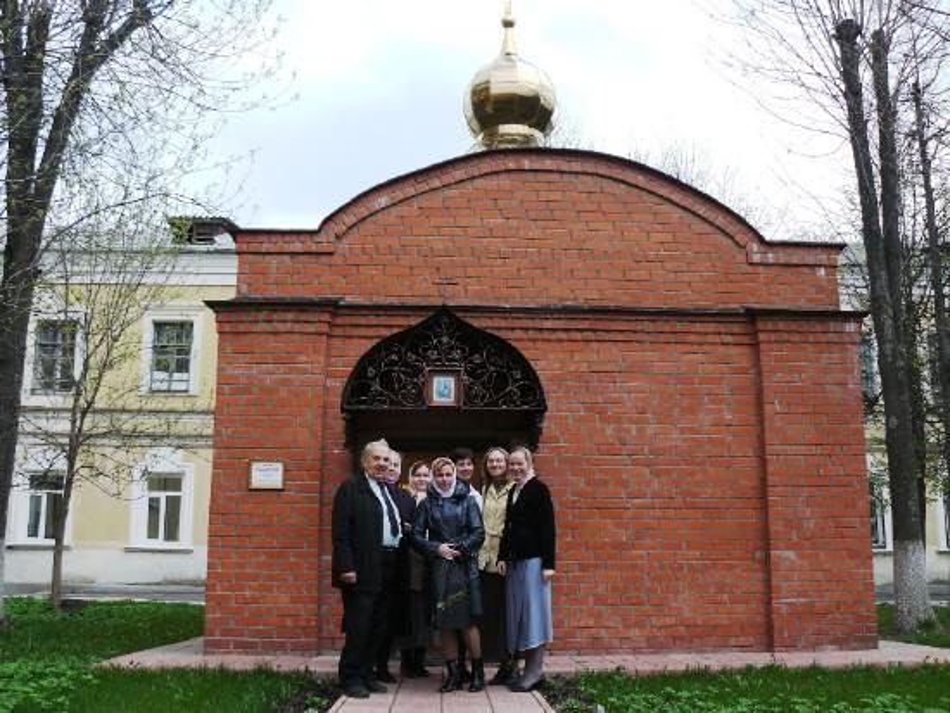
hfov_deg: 51.3
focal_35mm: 36
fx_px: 988
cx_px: 475
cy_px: 356
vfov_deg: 39.7
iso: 125
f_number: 3.2
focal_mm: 6
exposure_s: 1/30
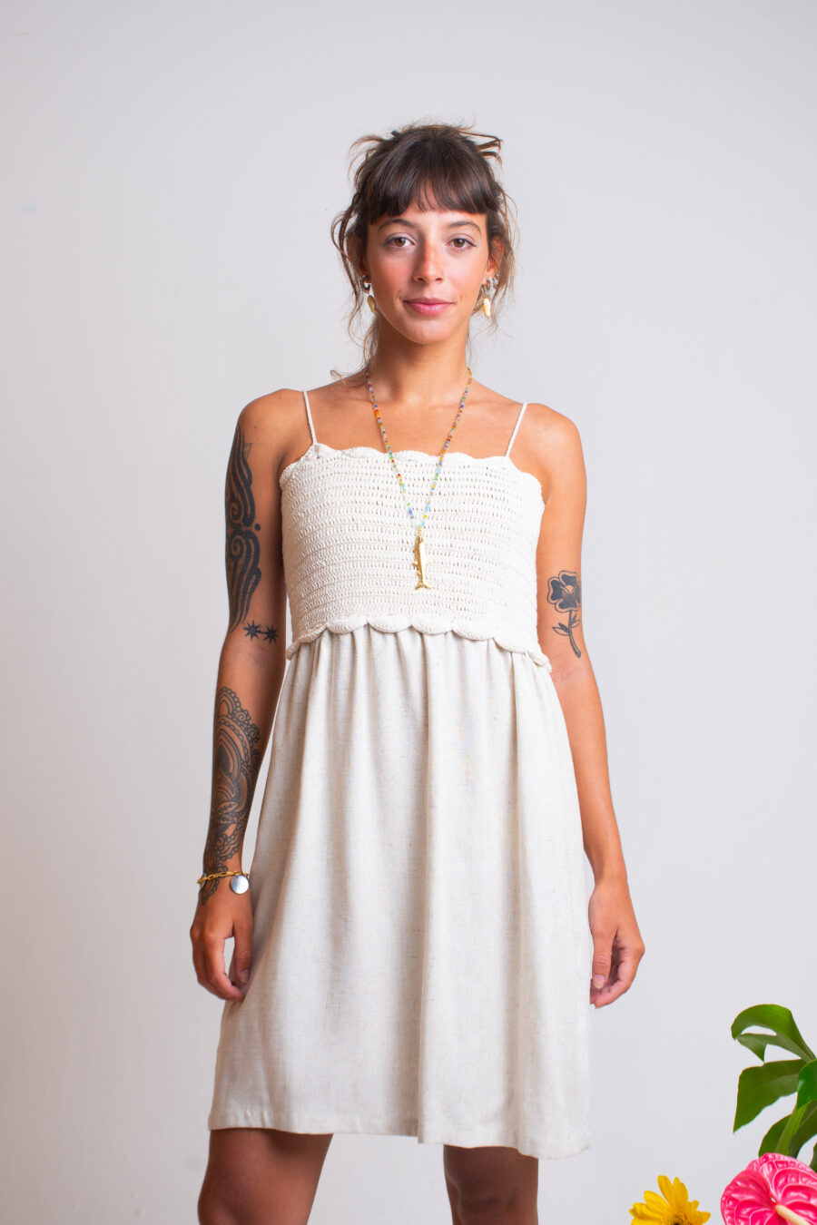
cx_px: 408
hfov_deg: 21.6
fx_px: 2144
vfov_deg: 31.9
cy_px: 612
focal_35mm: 63
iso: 100
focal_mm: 42
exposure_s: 1/160
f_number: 8
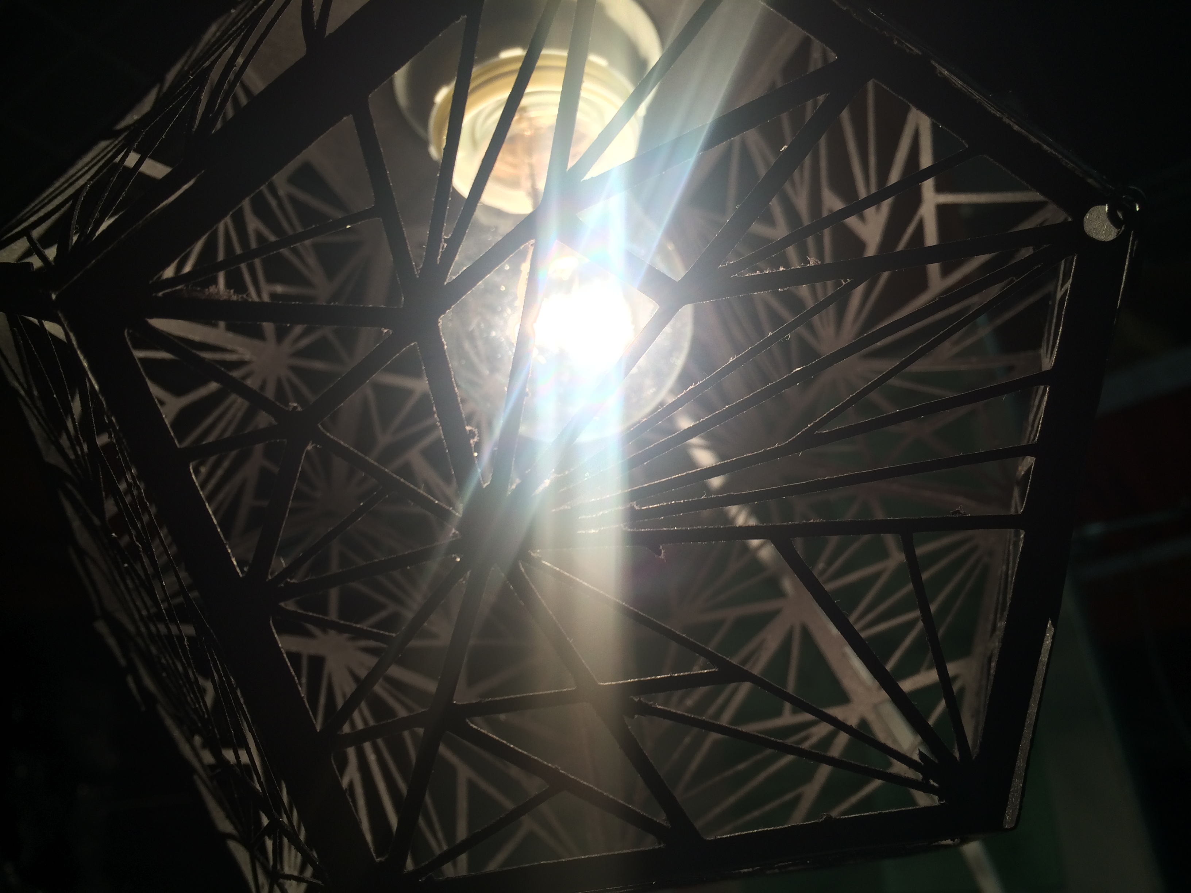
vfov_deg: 48.2
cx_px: 596
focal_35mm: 29
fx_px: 998
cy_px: 446
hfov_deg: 61.7
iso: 32
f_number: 2.2
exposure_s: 1/161
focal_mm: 4.15
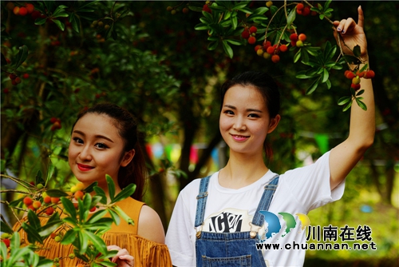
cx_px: 200
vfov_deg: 13.7
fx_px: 1109
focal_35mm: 100
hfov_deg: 20.4
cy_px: 134
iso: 140
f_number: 3.5
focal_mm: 100
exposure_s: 1/100
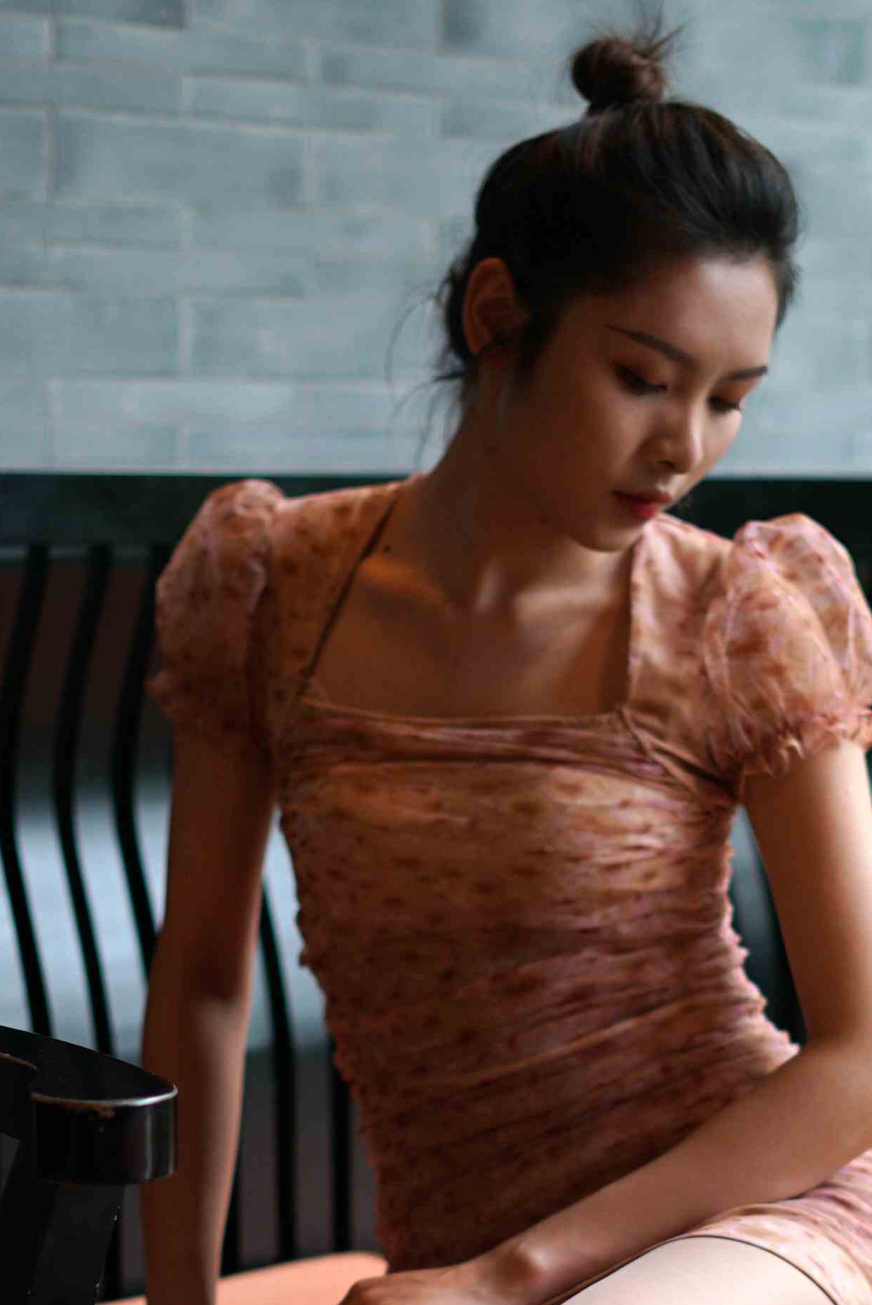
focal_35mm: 115
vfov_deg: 17.5
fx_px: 4173
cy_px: 1173
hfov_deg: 11.9
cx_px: 604
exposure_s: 1/640
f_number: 1.8
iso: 200
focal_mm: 50
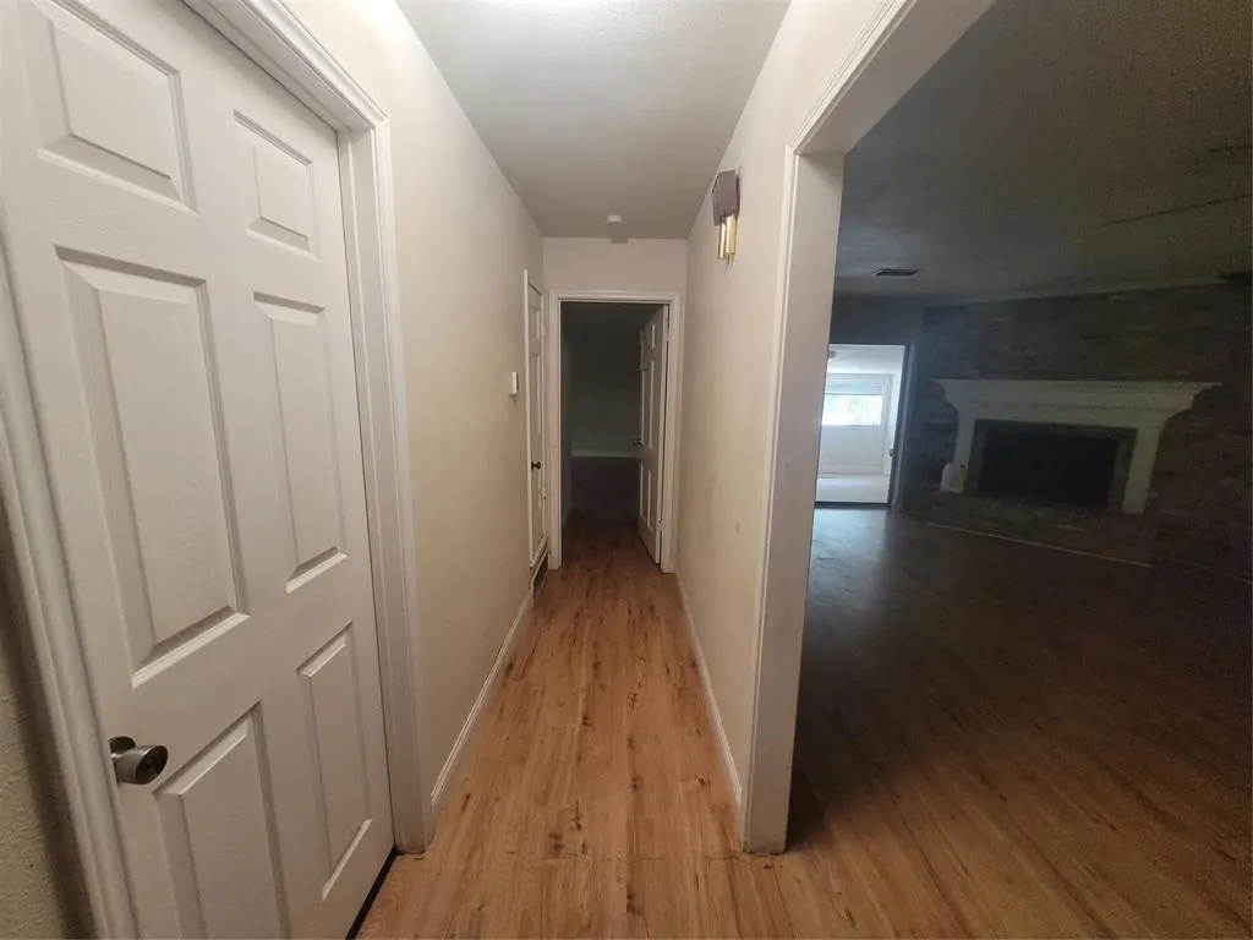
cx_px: 626
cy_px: 470
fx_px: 471
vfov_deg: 89.9
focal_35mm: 13
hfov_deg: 106.2
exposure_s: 1/60
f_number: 2.2
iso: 320
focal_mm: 1.74
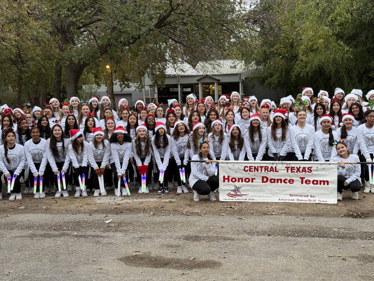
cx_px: 187
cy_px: 140
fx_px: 519
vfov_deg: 30.3
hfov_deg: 39.7
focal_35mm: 48
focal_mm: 6.76
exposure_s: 1/89
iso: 100
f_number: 1.78
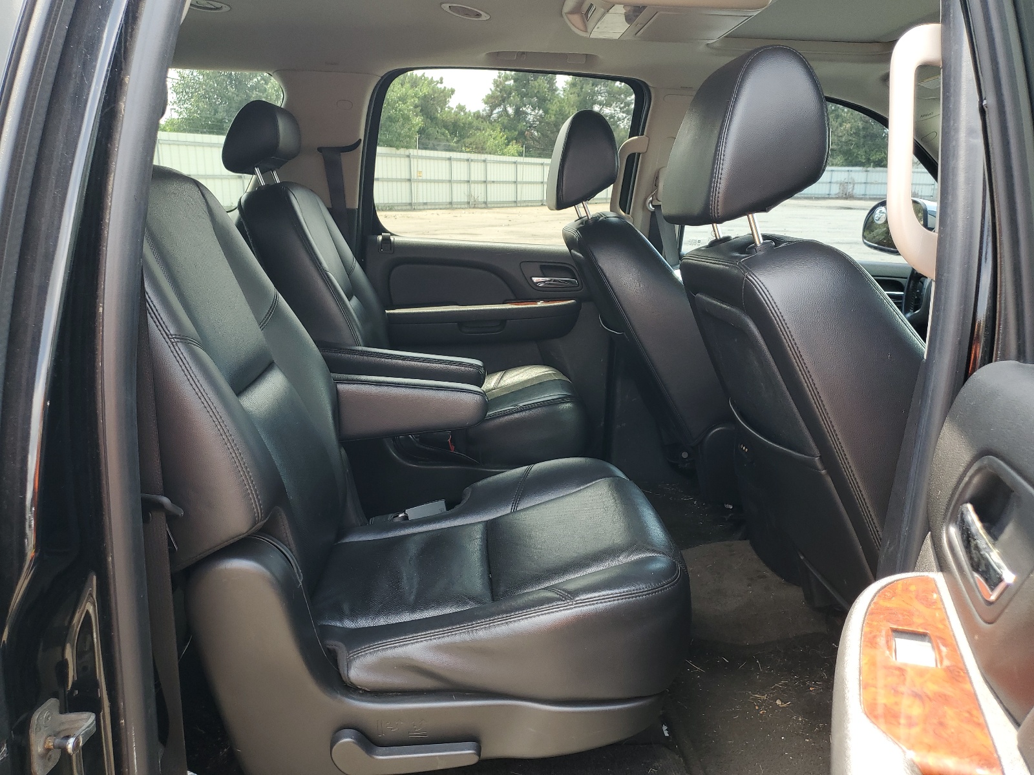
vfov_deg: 53.1
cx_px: 517
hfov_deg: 67.3
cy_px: 388
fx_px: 777
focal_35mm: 26
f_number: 1.5
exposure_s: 1/227
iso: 50
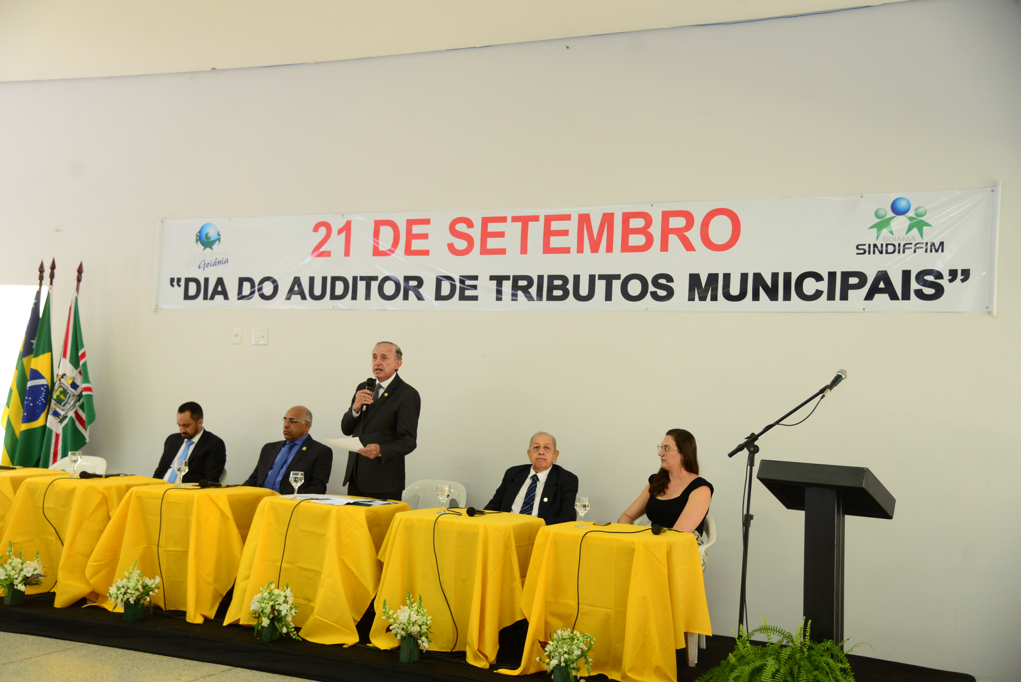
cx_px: 510
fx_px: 1248
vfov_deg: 30.5
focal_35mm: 44
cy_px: 341
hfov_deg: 44.5
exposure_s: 1/125
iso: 1600
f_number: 4
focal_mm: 44
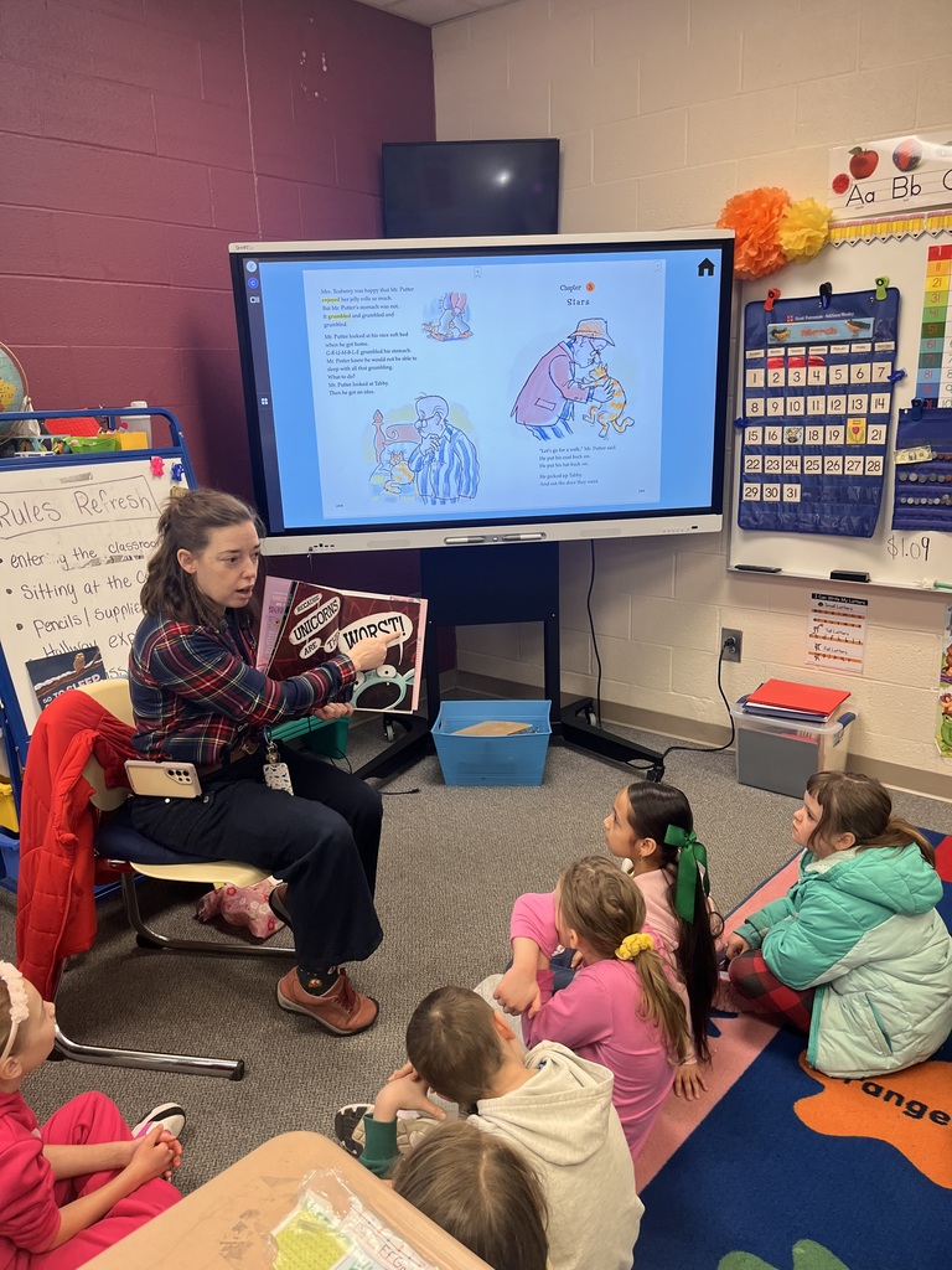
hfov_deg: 53.1
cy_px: 635
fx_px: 953
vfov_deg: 67.3
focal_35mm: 26
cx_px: 476
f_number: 1.6
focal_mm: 5.1
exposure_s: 1/120
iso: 125
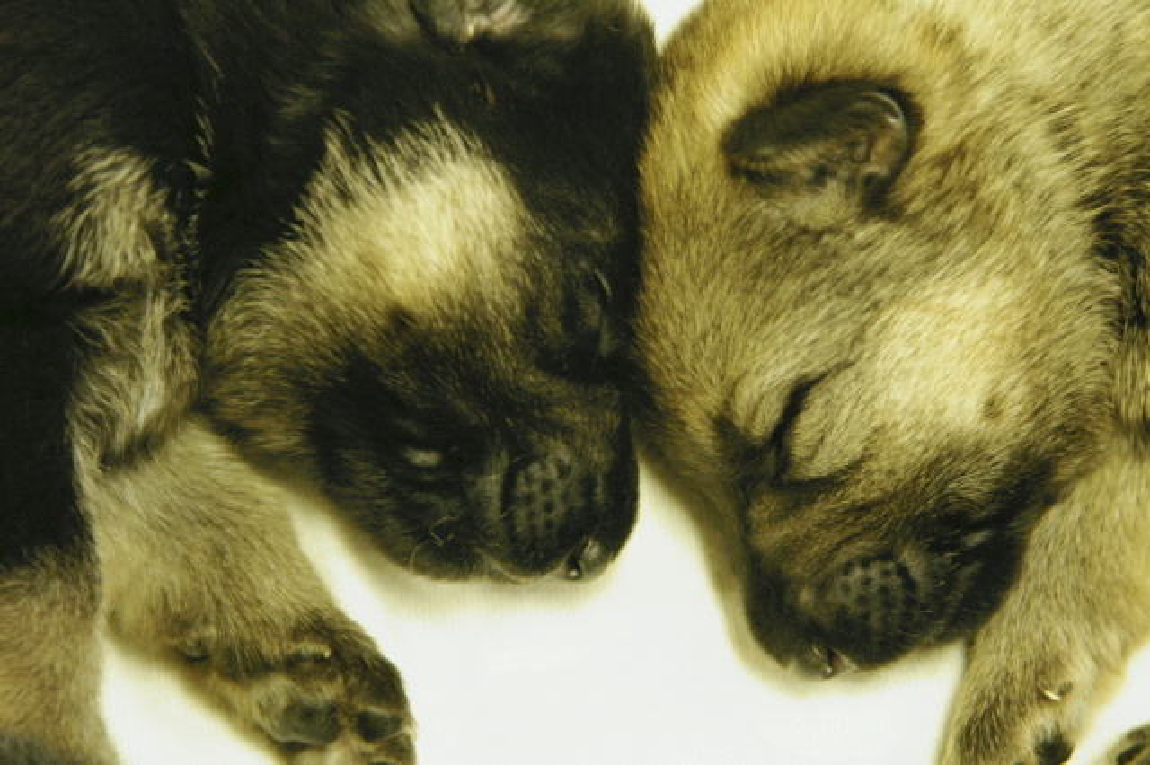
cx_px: 575
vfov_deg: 8.7
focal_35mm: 158
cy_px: 382
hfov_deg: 13.0
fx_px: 5028
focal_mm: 105
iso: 1600
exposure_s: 1/30
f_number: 4
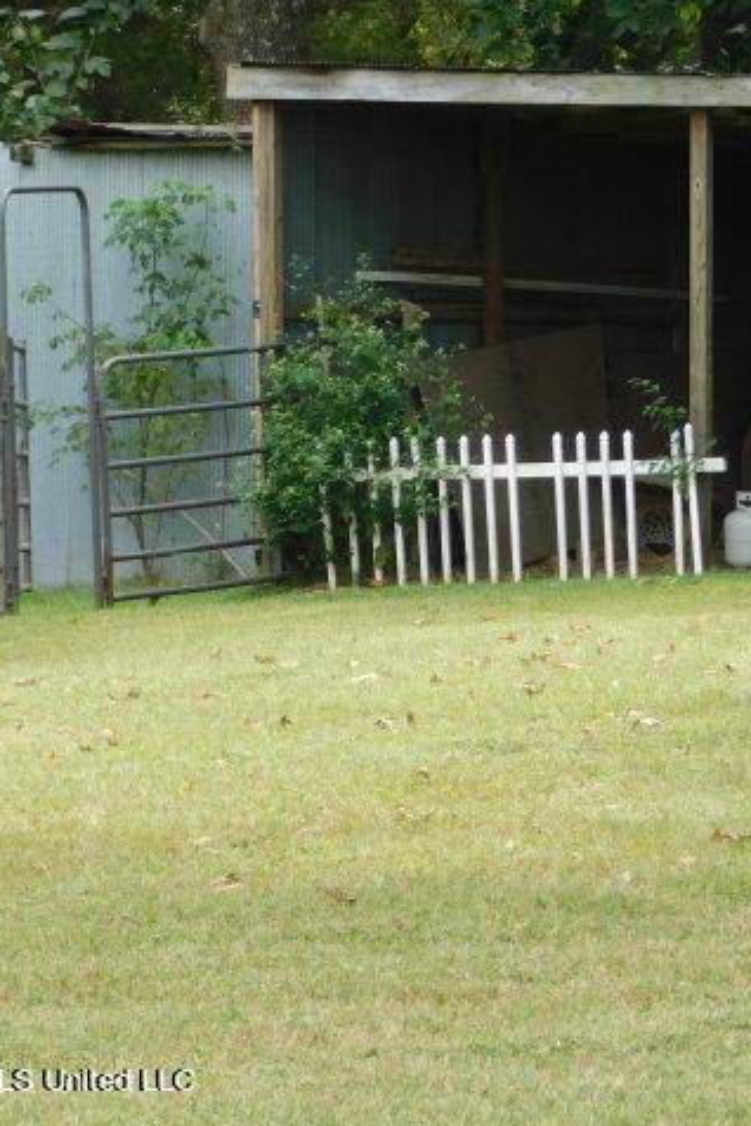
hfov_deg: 5.8
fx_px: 7416
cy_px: 564
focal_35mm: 237
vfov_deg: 8.7
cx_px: 713
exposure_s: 1/100
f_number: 5.3
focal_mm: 30.1
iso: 125
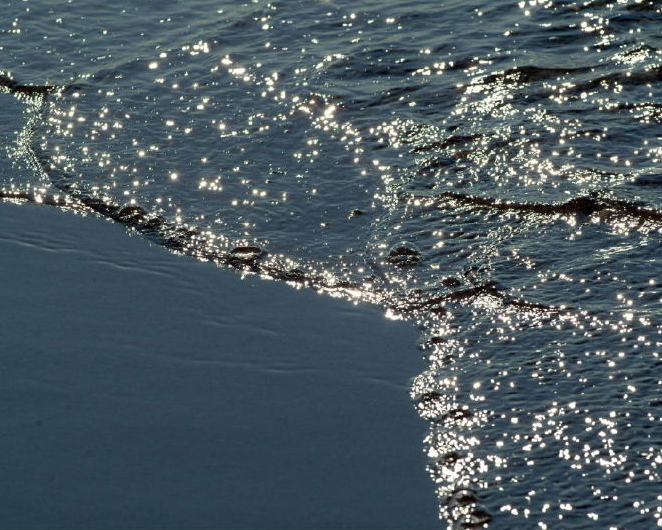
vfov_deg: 4.6
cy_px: 264
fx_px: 6663
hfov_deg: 5.7
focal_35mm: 340
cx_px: 361
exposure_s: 1/500
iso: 100
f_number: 8
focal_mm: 200
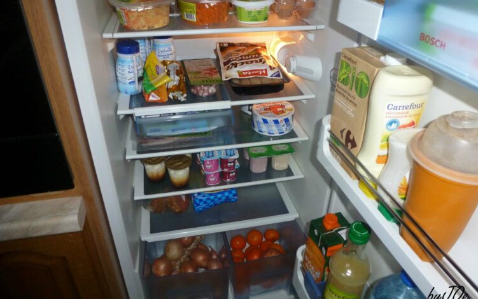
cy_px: 134
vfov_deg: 47.6
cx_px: 239
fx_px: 339
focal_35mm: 26
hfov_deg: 70.4
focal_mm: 4.3
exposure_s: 1/60
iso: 200
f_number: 3.3
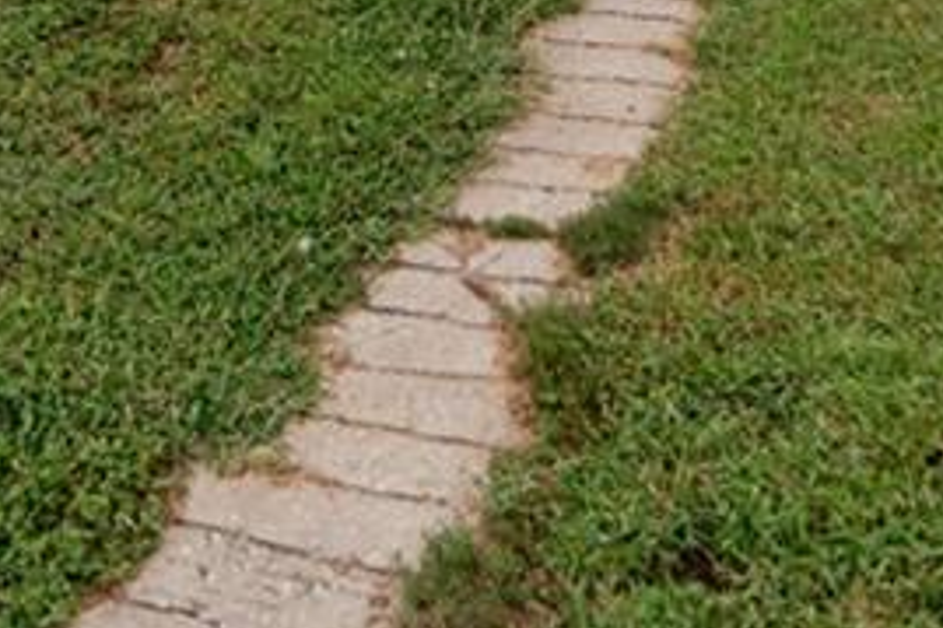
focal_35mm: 61
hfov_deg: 32.8
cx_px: 361
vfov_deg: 18.3
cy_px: -451
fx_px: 1597
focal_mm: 16
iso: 160
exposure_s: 1/320
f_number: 2.8
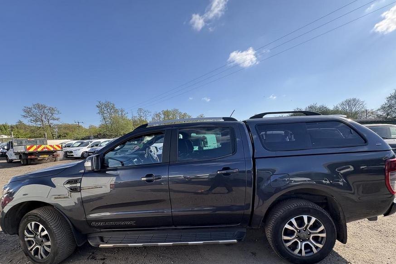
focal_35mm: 15
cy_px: 152
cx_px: 203
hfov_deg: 100.4
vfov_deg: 76.8
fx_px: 165
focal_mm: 2.22
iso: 50
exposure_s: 1/821
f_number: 2.2
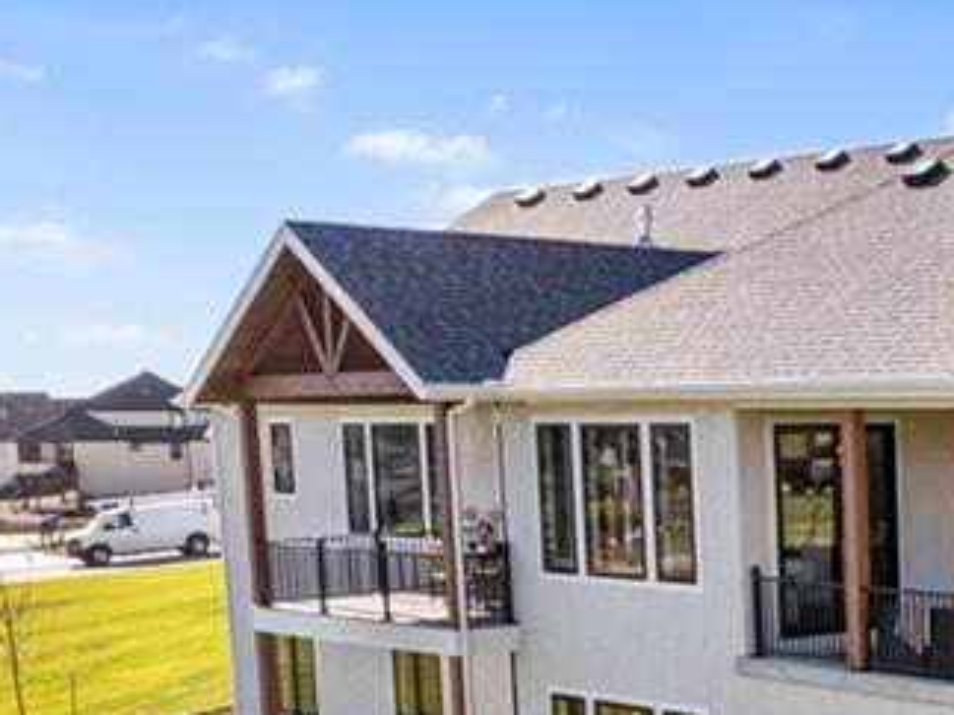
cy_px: 716
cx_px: 1246
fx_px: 1846
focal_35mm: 67
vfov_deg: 21.2
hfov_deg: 25.0
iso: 130
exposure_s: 1/640
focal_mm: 8.38
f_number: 2.8
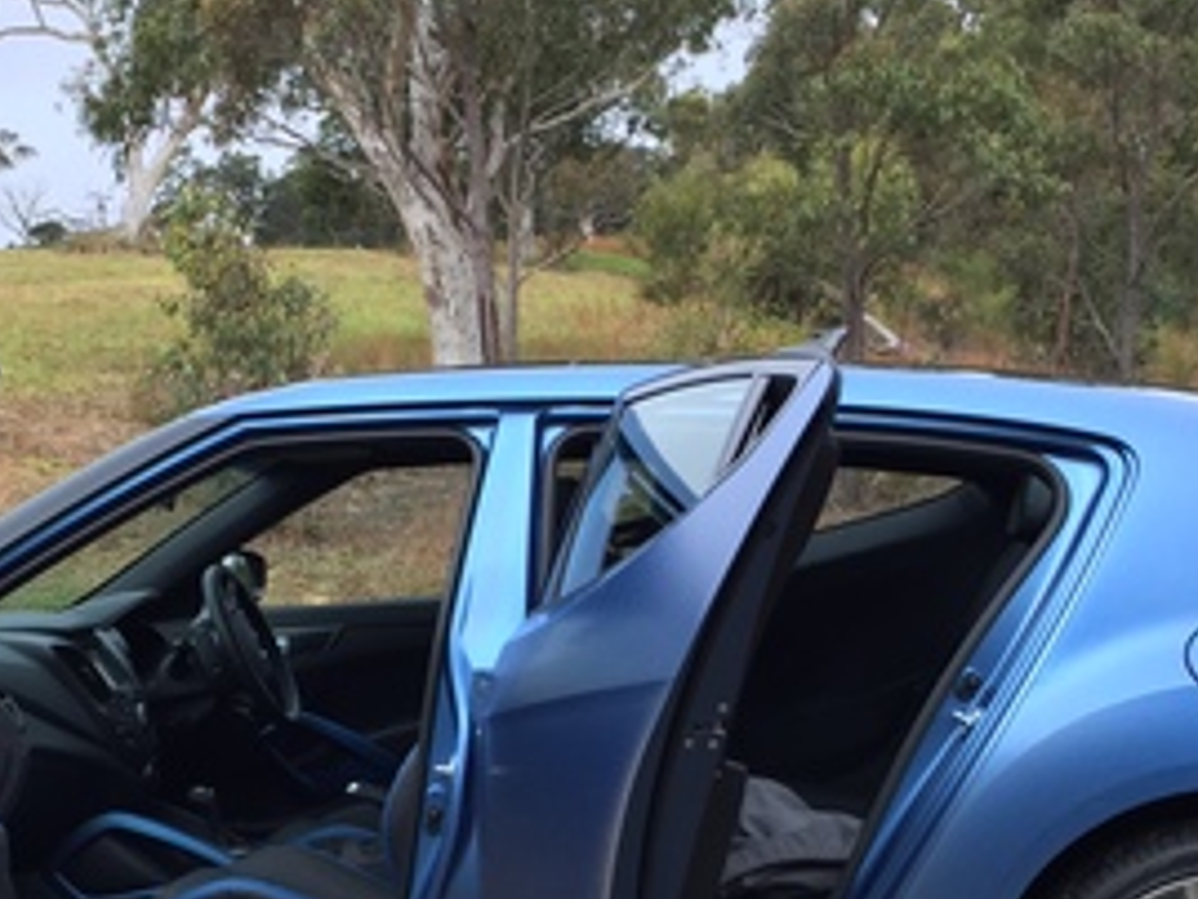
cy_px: 792
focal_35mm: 69
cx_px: 499
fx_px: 2389
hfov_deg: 28.1
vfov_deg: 20.9
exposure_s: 1/276
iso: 32
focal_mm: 4.15
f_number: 2.2
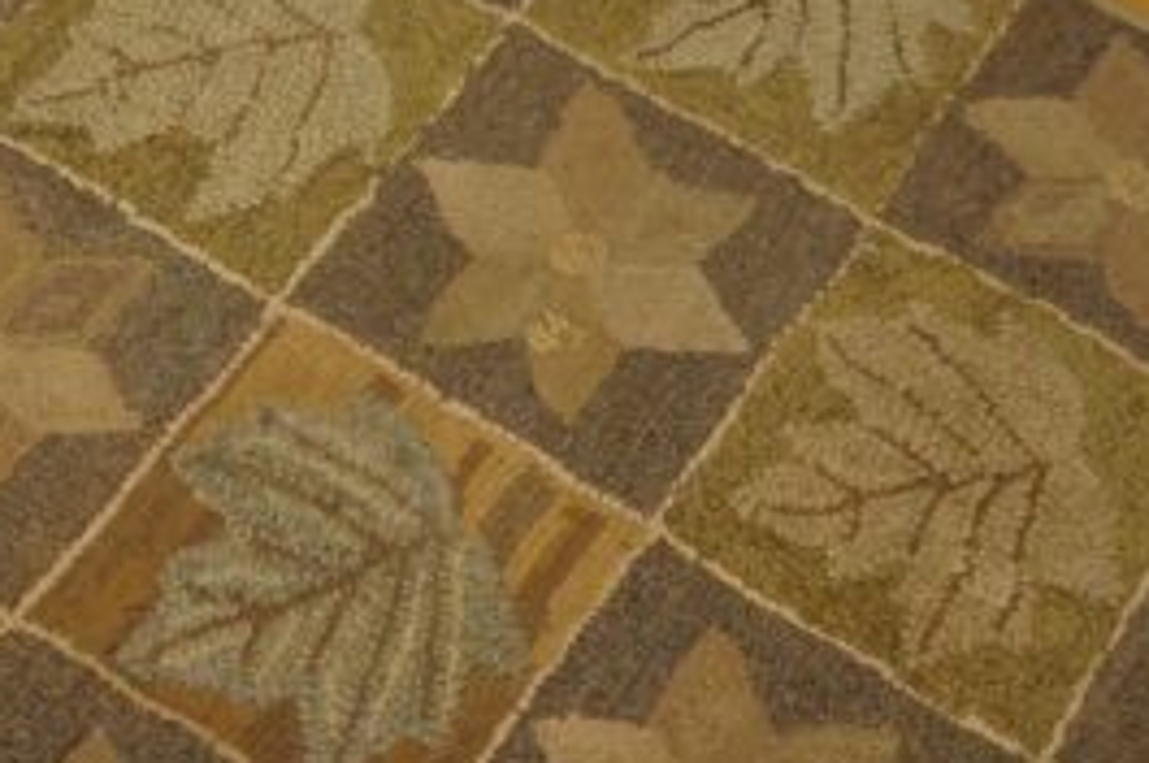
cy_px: 405
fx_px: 2491
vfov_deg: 17.4
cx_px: 308
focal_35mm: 78
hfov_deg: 25.7
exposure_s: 1/60
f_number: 4
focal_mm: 23
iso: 1250
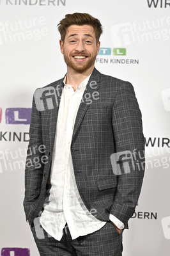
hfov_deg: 13.9
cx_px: 85
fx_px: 695
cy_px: 128
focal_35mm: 98
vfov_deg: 20.8
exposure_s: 1/250
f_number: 3.5
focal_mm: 98
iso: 800
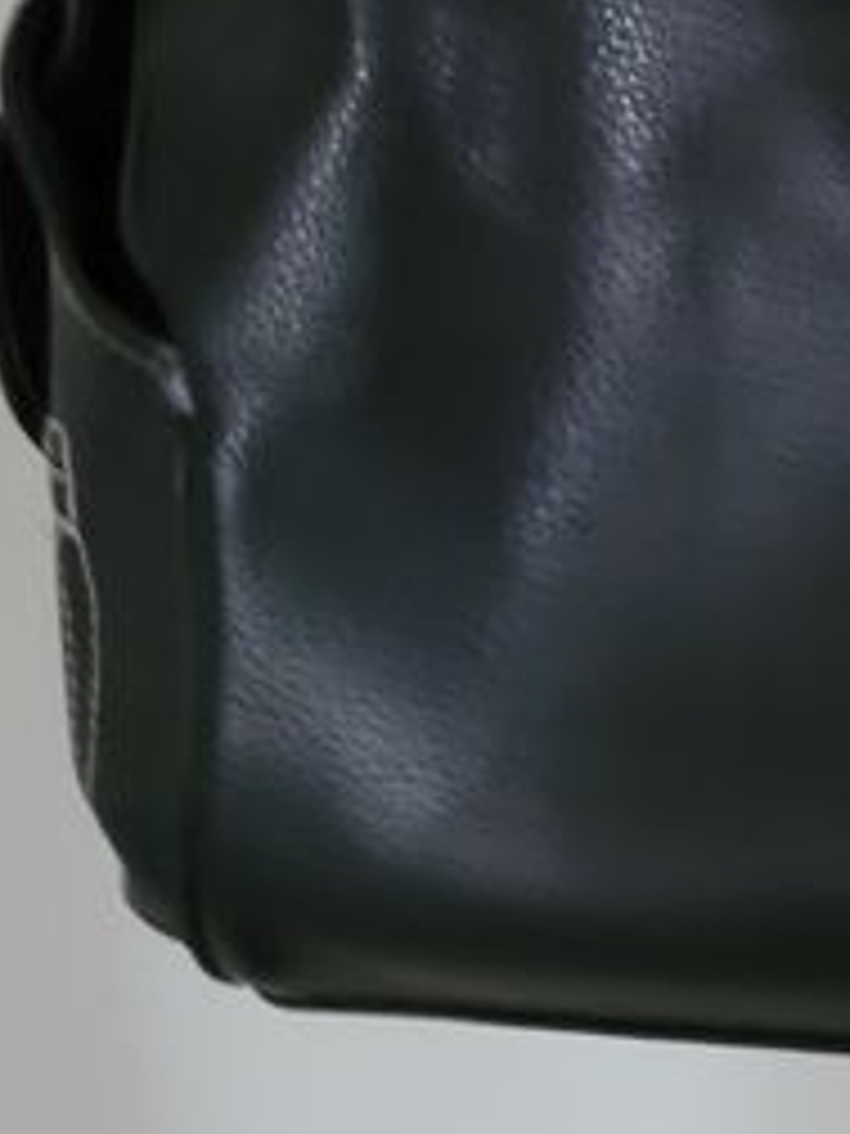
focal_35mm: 103
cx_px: 1421
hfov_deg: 13.2
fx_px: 3372
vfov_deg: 18.7
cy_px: 90
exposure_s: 1/25
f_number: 1.8
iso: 640
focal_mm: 5.4
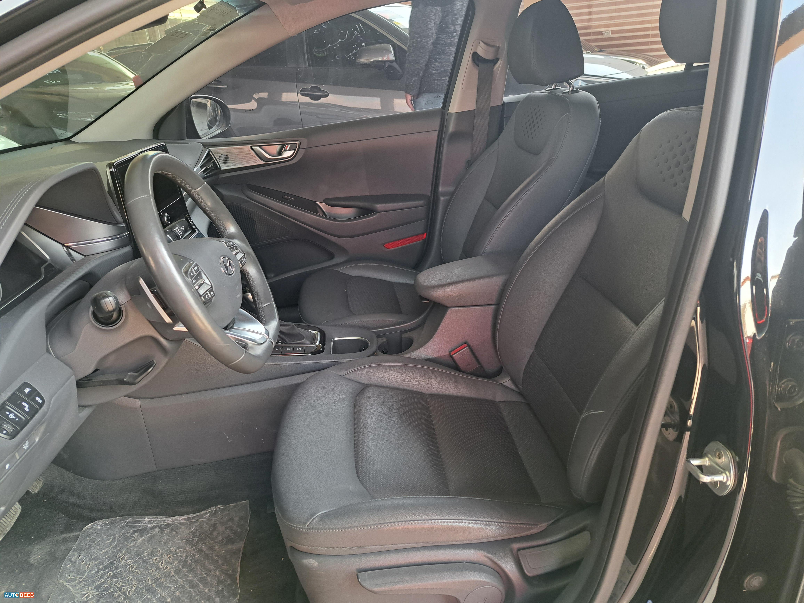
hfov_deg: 71.6
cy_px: 302
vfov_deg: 56.8
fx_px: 557
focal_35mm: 24
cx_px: 402
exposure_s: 1/50
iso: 125
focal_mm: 5.23
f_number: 1.8
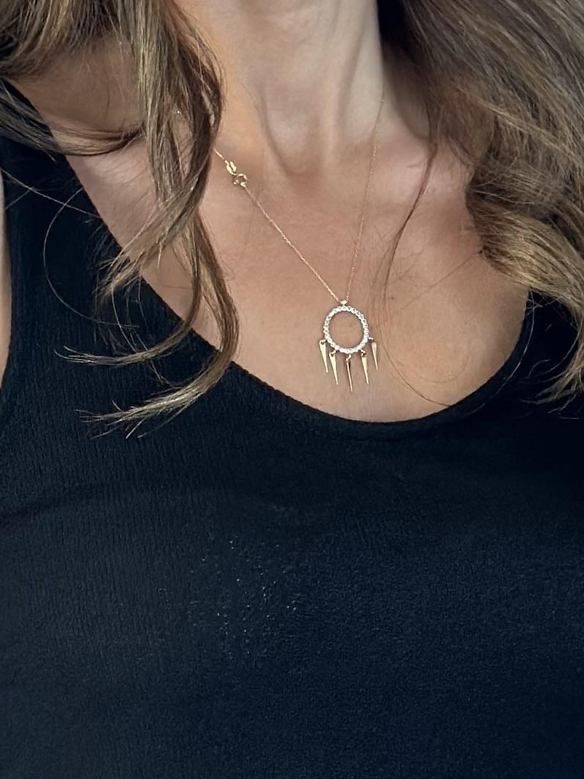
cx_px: 305
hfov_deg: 8.1
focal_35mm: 183
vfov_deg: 10.8
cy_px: 556
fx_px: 4118
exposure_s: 1/81
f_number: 1.78
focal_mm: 6.86
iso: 125
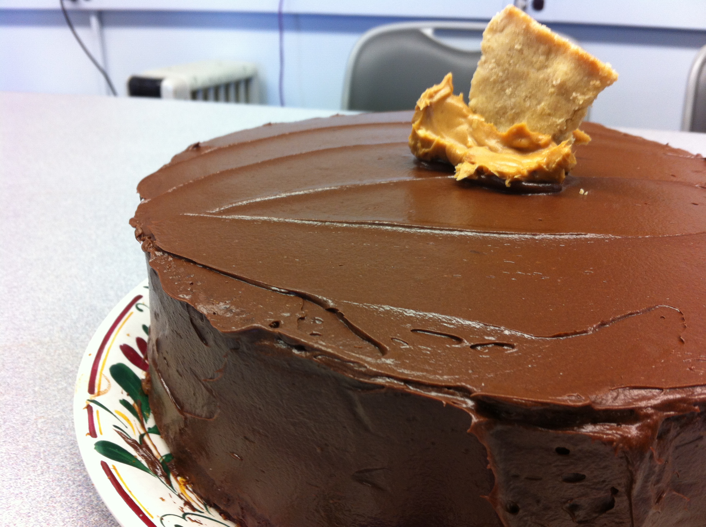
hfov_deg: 52.7
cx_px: 353
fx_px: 713
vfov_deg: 40.6
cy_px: 264
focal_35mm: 35
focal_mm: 3.85
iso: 80
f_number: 2.8
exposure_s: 1/20
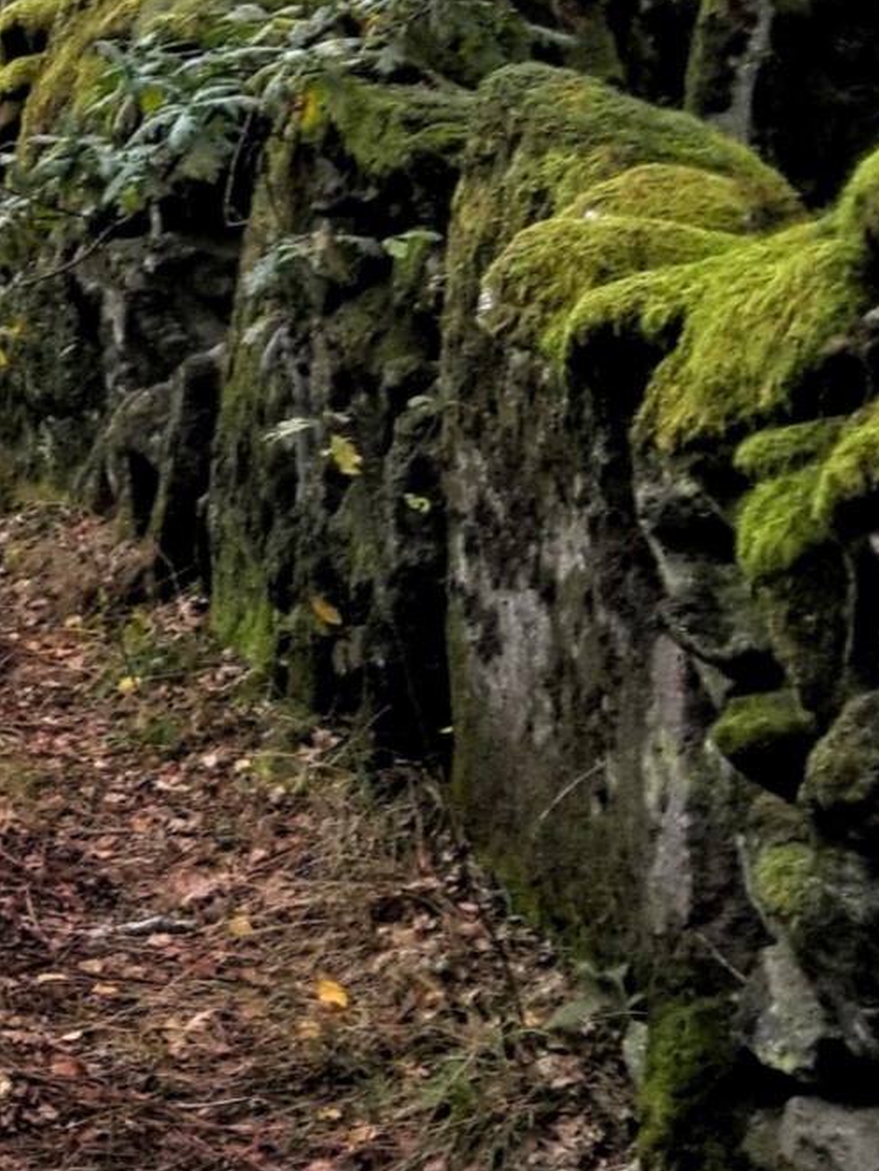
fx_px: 2672
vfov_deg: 23.5
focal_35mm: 79
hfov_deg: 17.1
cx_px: -397
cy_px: -30
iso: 200
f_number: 1.7
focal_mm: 4.3
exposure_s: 1/30
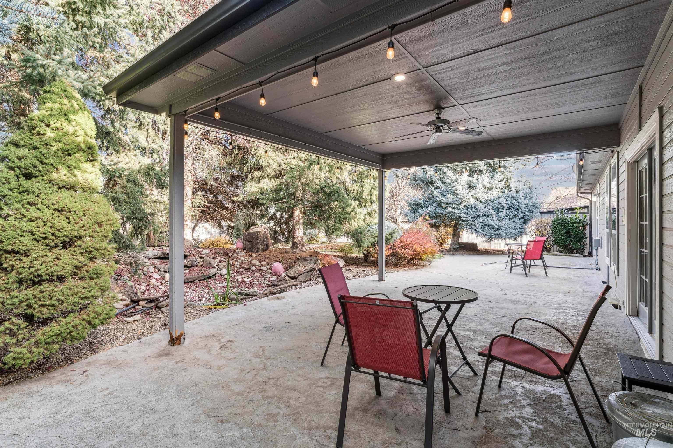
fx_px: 310
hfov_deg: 94.6
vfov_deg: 71.7
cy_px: 224
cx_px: 336
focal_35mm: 17
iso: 400
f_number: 13
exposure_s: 1/25
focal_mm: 16.6
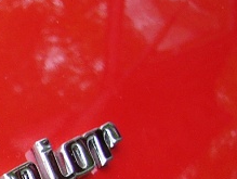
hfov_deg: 10.4
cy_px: 269
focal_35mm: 168
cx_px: -291
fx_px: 1152
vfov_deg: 8.7
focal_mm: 6
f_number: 3.7
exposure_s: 1/125
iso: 50
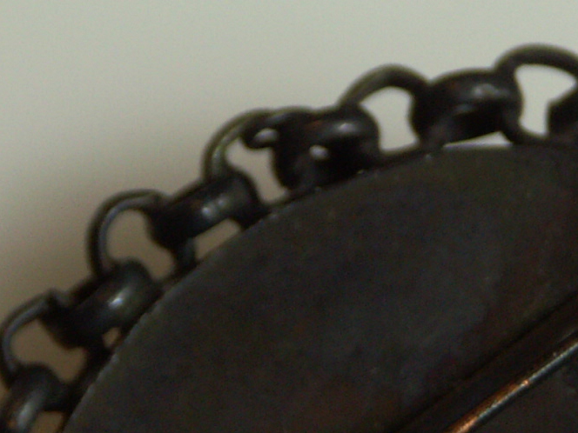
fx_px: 10403
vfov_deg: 2.4
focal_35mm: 623
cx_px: 465
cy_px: 671
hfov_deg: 3.2
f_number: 4.5
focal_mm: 50.8
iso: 100
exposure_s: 1/80
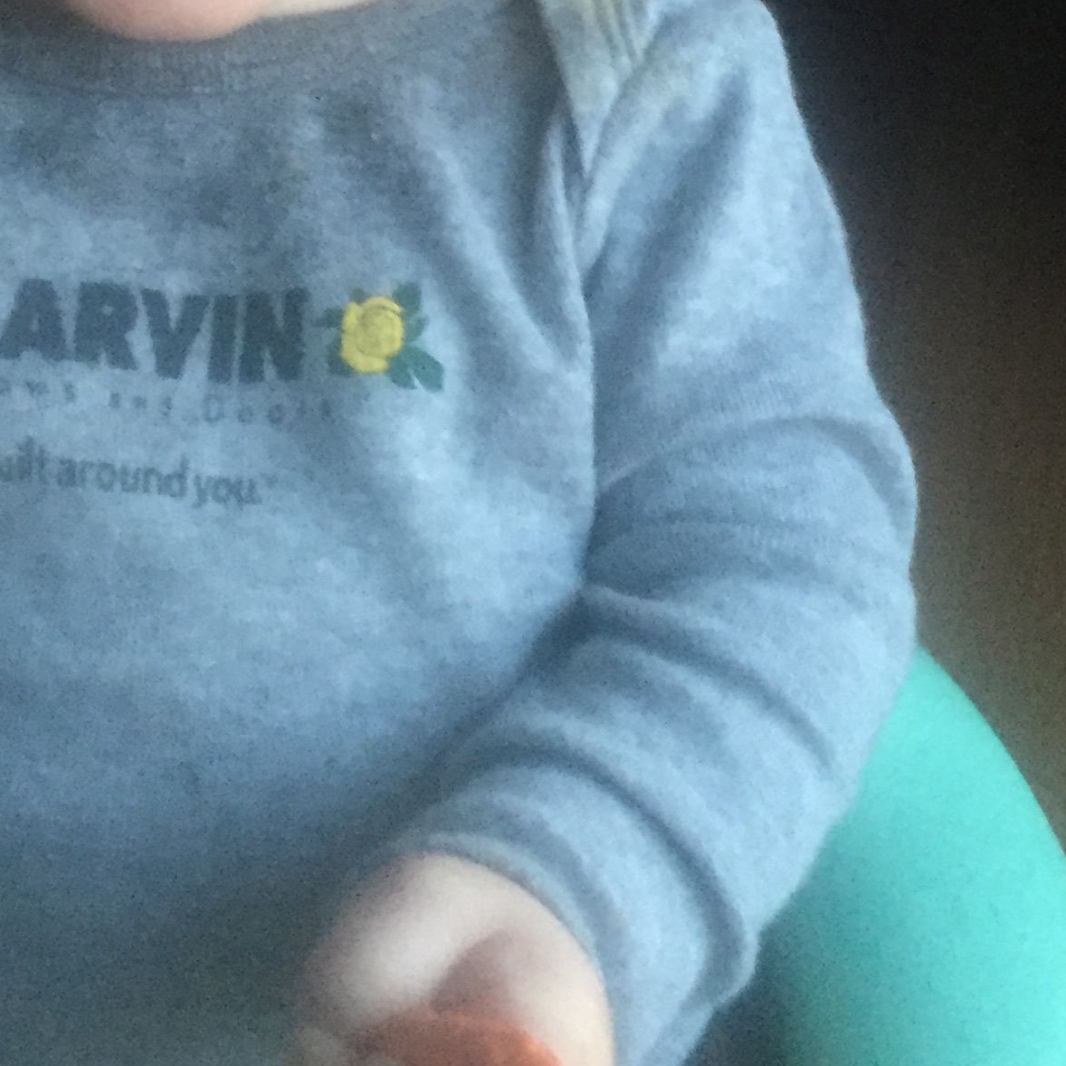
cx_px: 443
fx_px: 2474
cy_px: 135
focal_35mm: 71
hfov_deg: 24.3
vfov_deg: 23.7
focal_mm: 4.15
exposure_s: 1/20
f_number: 2.2
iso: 250
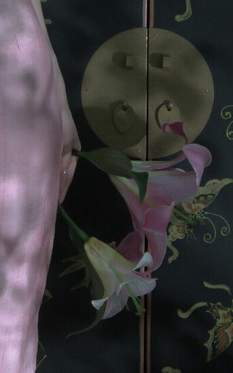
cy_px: -141
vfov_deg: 9.1
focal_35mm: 225
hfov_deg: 5.8
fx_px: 2287
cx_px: 3
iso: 640
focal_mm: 51.6
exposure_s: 1/250
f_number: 2.8
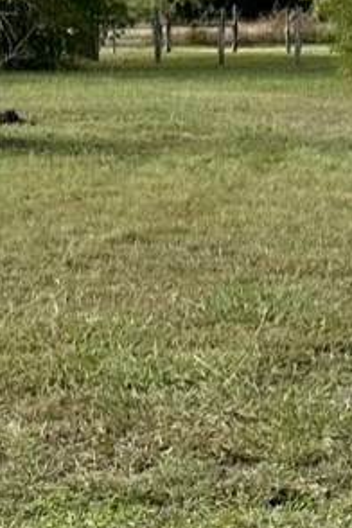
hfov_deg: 8.5
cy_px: 123
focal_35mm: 159
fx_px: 2332
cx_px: -129
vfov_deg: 12.9
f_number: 1.78
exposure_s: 1/4184
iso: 80
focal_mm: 6.86
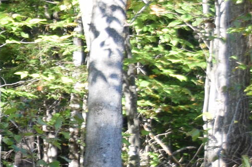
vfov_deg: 4.8
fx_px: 1973
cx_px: -387
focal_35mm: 282
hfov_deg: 6.8
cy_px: 259
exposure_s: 1/160
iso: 400
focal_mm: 32
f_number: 6.3
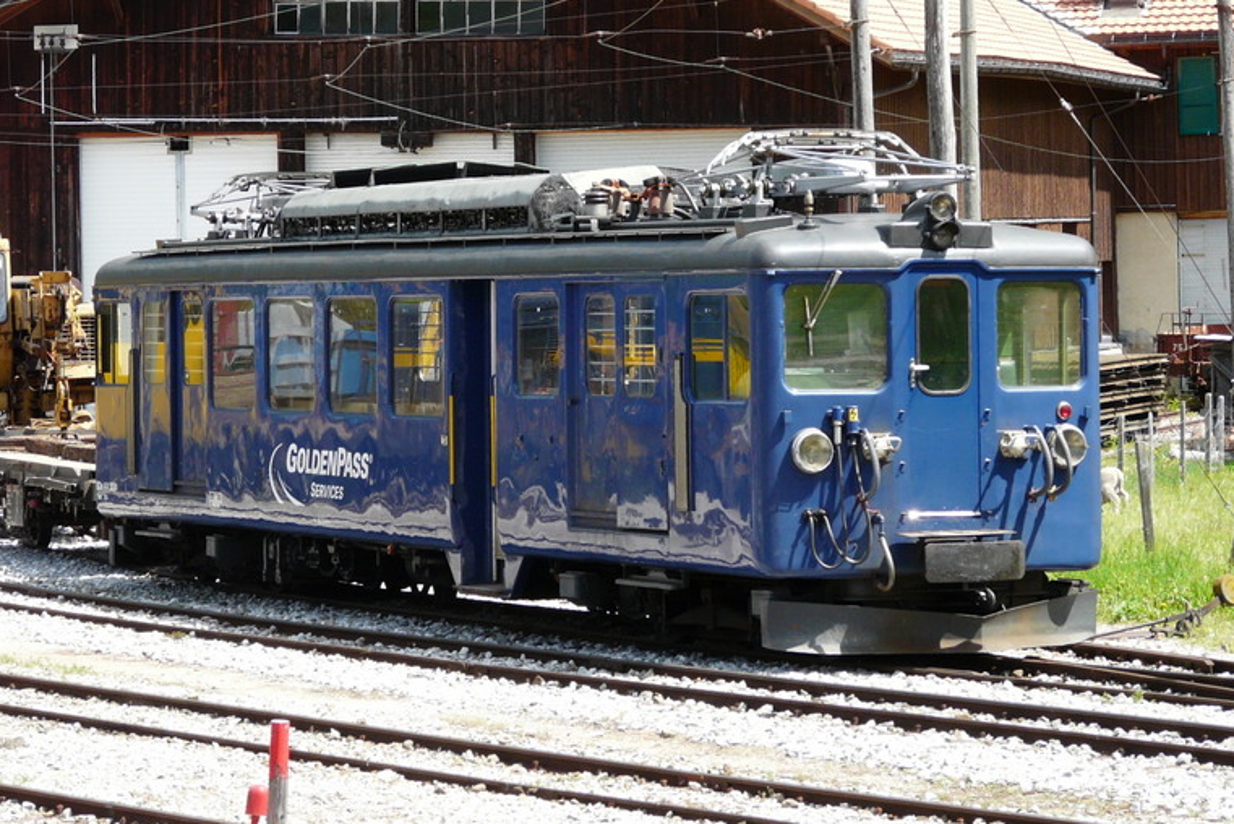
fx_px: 5761
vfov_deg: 8.2
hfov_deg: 12.2
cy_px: 307
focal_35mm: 168
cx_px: 572
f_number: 4.5
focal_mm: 20.2
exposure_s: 1/250
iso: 100
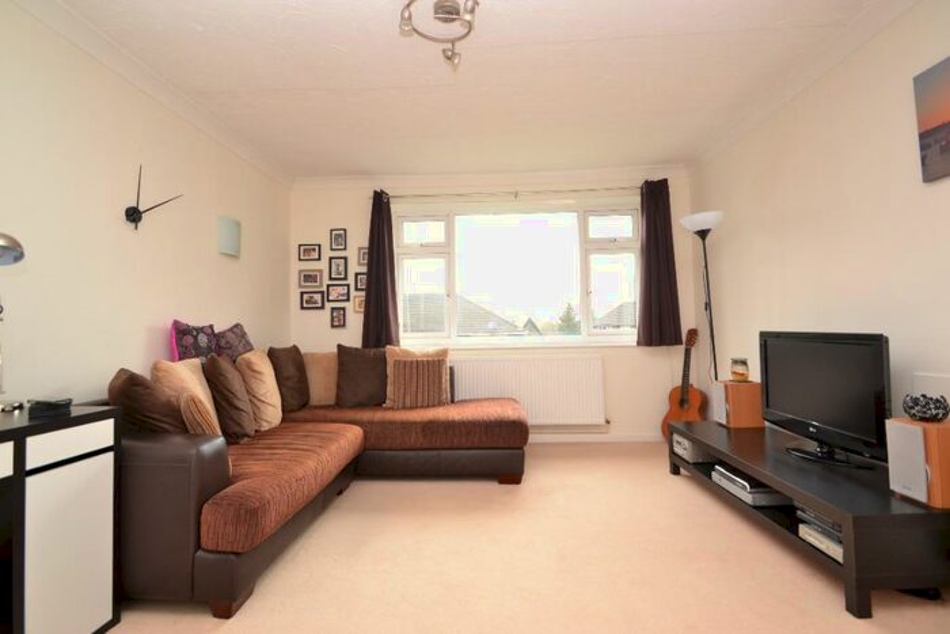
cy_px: 317
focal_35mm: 15
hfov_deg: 100.4
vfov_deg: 77.4
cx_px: 475
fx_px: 396
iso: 400
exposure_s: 1/125
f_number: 5.6
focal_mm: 10
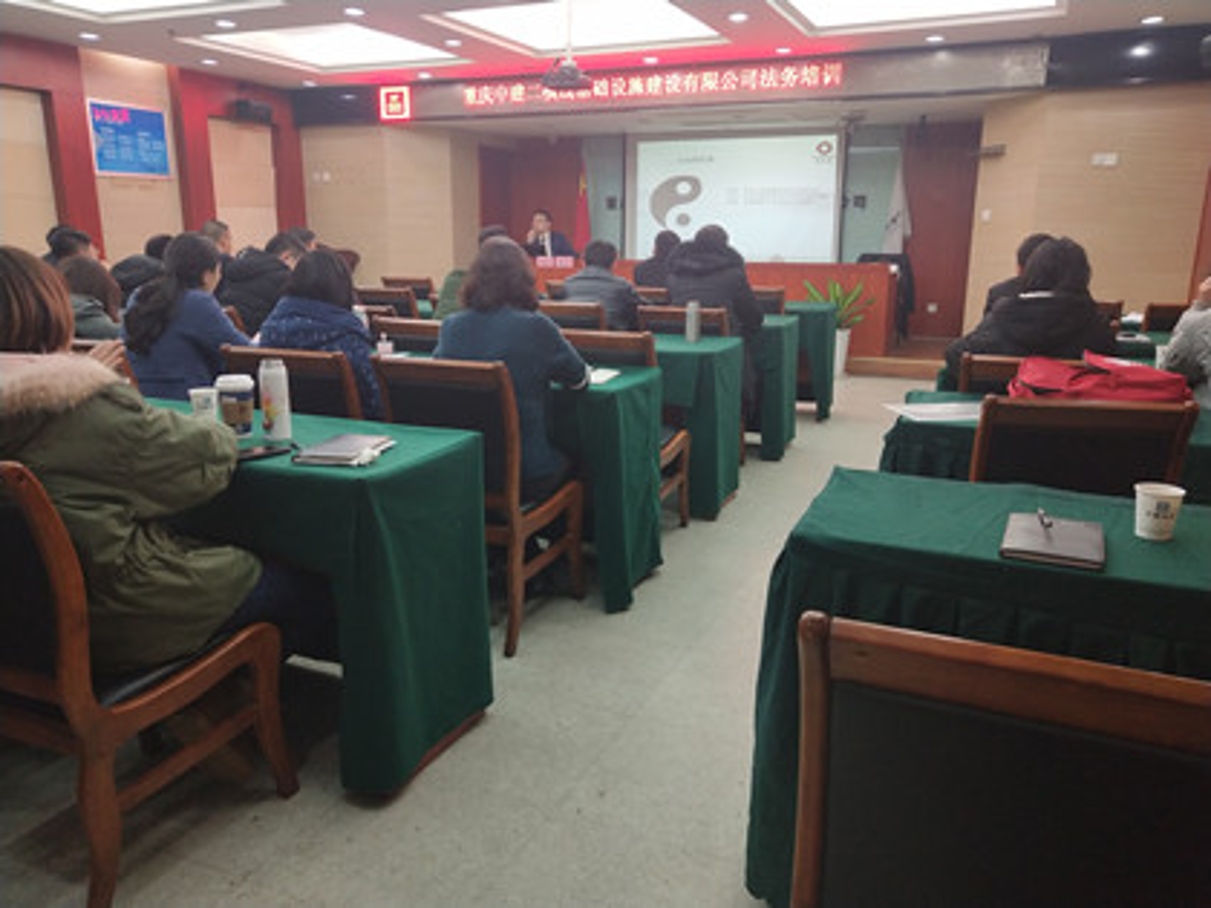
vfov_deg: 46.8
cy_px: 454
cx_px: 606
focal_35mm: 30
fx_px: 1050
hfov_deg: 60.0
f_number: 1.8
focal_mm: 3.95
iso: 288
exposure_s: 1/50
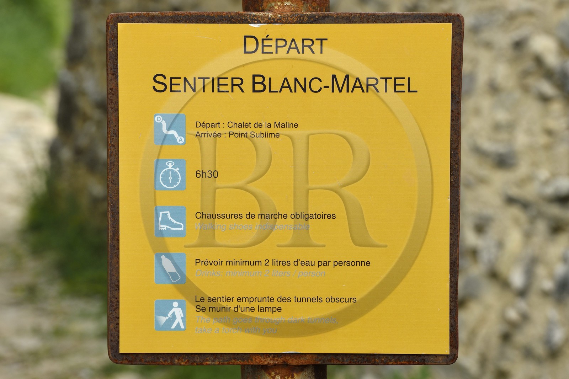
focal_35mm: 125
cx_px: 284
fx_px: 1975
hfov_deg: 16.4
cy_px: 190
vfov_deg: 11.0
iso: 400
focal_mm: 125
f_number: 10
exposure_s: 1/320
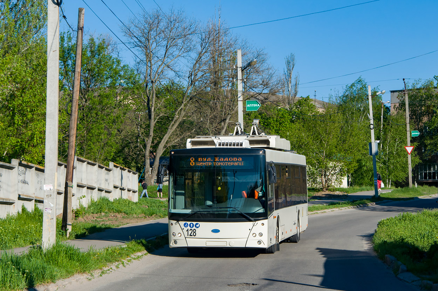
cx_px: 219
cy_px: 146
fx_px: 1057
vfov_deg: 15.7
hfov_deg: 23.4
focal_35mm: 87
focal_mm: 58
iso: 200
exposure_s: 1/320
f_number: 10
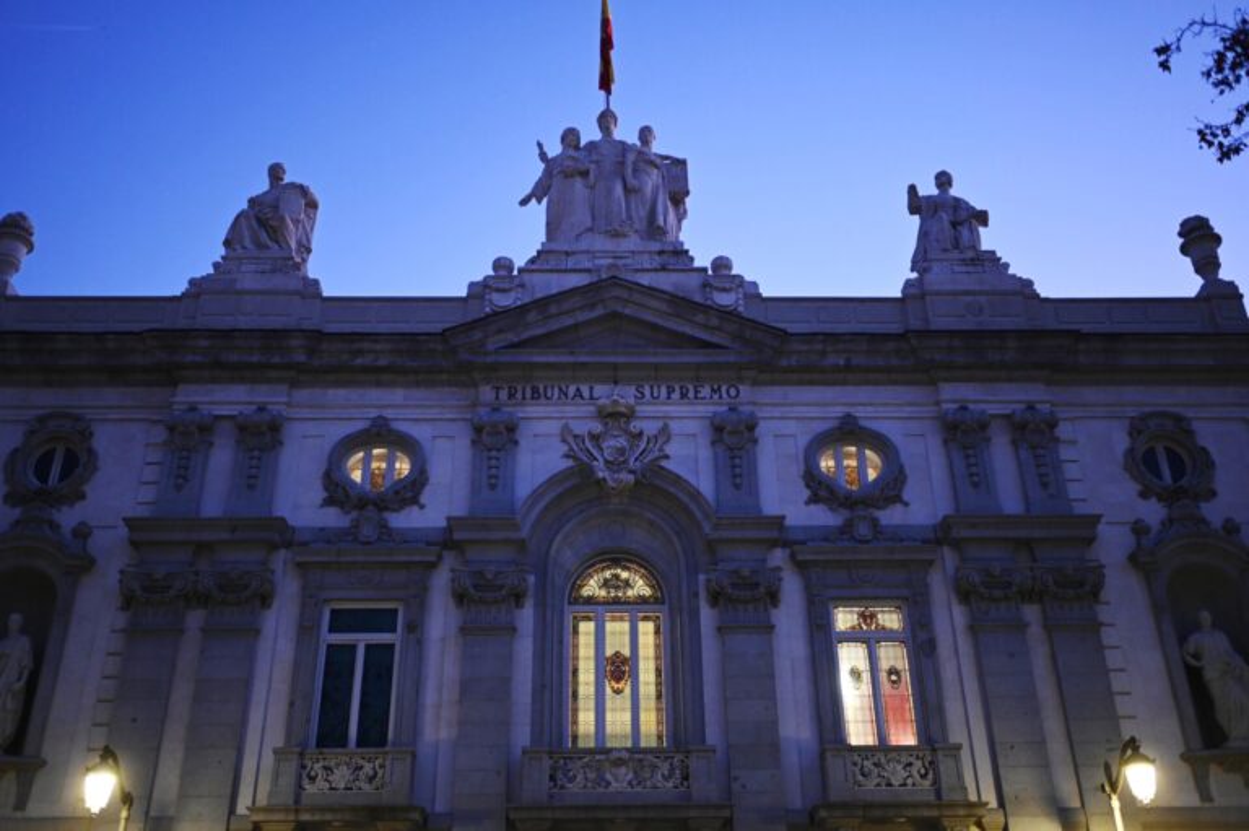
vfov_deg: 37.8
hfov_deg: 54.5
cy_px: 416
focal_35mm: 35
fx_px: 1213
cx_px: 624
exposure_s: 1/160
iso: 2000
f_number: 1.4
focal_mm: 35
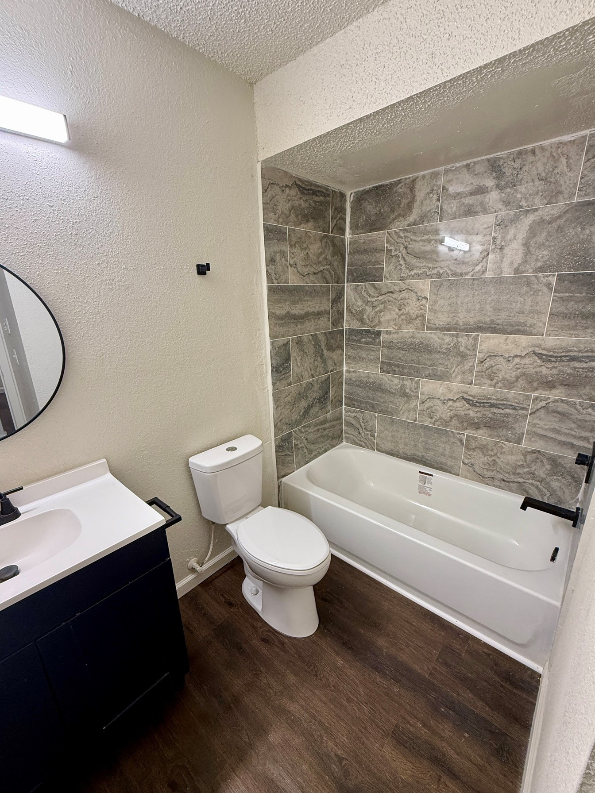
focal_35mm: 15
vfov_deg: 98.2
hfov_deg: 81.7
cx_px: 290
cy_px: 407
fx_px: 344
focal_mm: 2.22
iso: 200
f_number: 2.2
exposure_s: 1/60
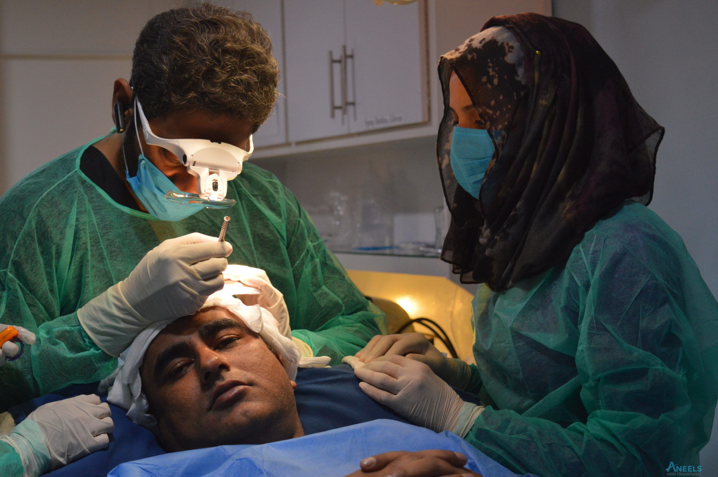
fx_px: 1345
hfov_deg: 29.9
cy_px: 238
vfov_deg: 20.1
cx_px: 359
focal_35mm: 68
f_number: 5
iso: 1000
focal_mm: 45
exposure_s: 1/60
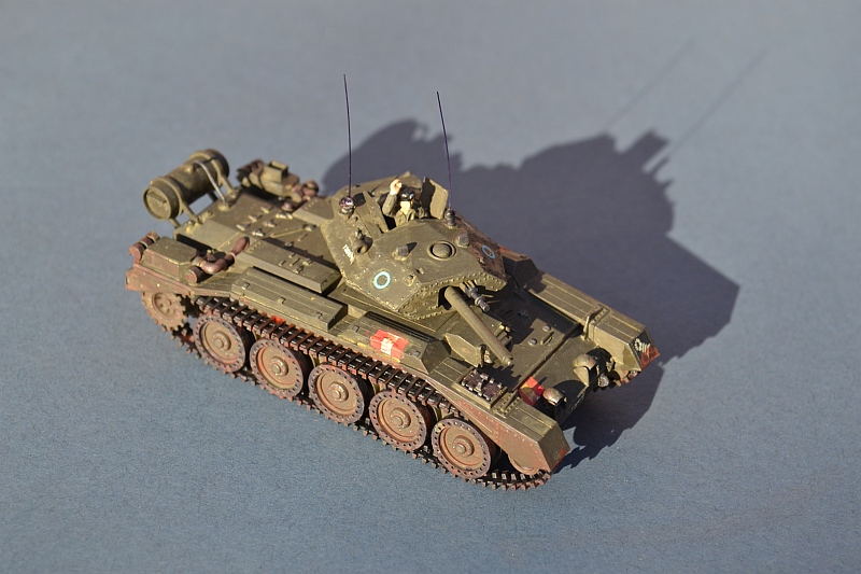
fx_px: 1973
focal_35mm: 82
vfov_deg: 16.5
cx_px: 430
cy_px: 287
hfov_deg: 24.6
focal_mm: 55
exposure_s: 1/125
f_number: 8
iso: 220
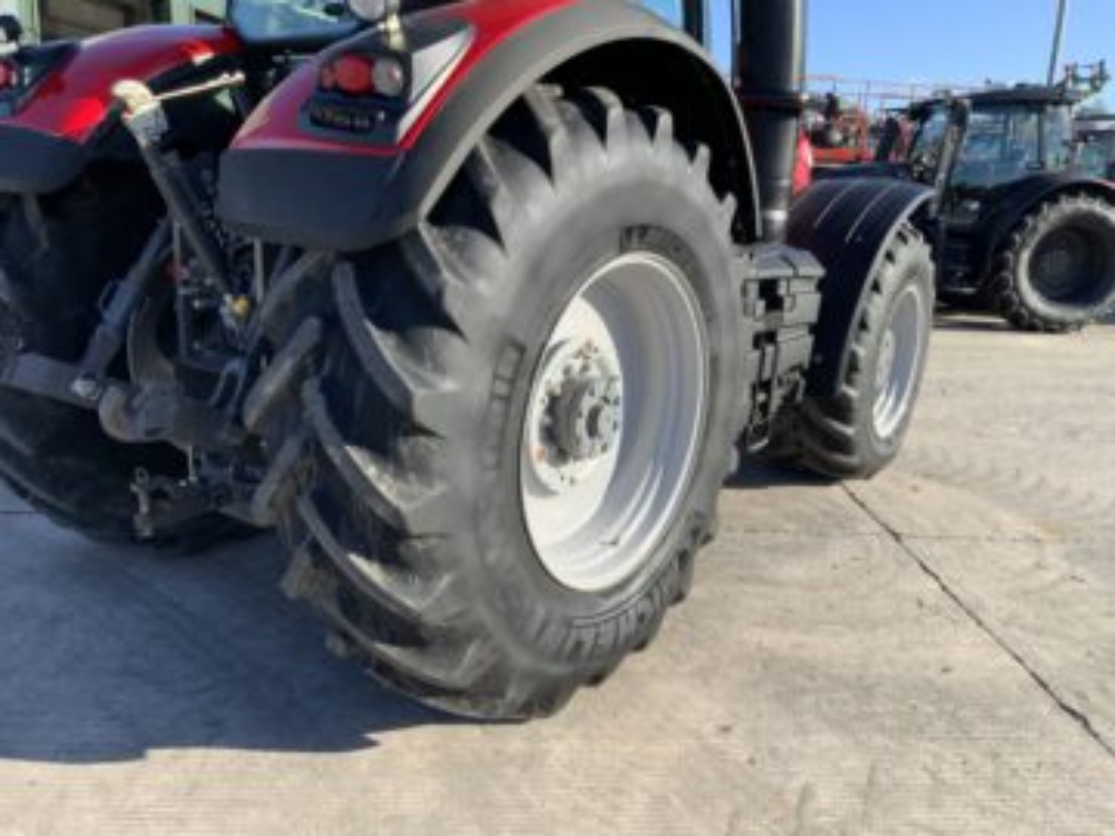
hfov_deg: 61.7
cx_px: 558
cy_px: 418
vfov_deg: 48.2
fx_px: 934
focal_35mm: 29
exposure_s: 1/674
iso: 16
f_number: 1.8
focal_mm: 3
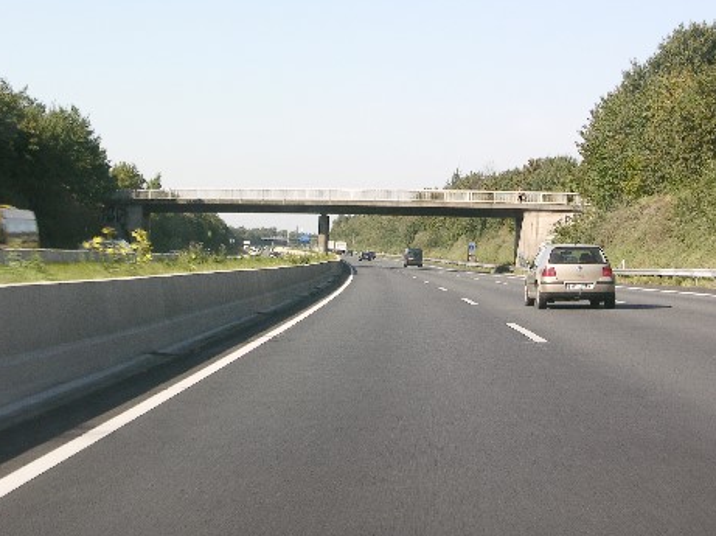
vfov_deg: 18.6
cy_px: 211
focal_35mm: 79
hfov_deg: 24.7
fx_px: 1633
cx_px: 341
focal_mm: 15.7
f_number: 5.7
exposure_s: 1/132
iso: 50
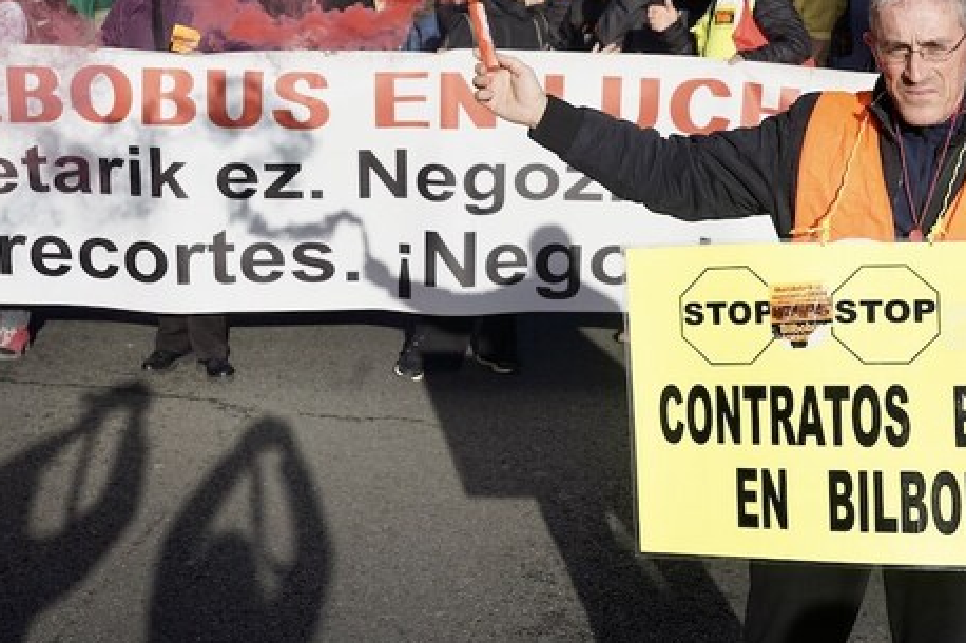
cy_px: 152
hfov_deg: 31.0
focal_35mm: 65
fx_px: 1743
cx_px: 523
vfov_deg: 20.7
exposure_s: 1/200
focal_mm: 41
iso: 100
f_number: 9
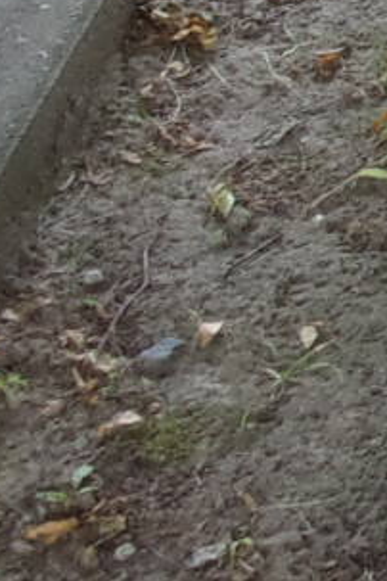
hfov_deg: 5.9
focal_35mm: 197
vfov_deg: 10.3
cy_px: -75
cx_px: 1538
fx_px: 3176
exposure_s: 1/34
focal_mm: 5.1
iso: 145
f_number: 3.9
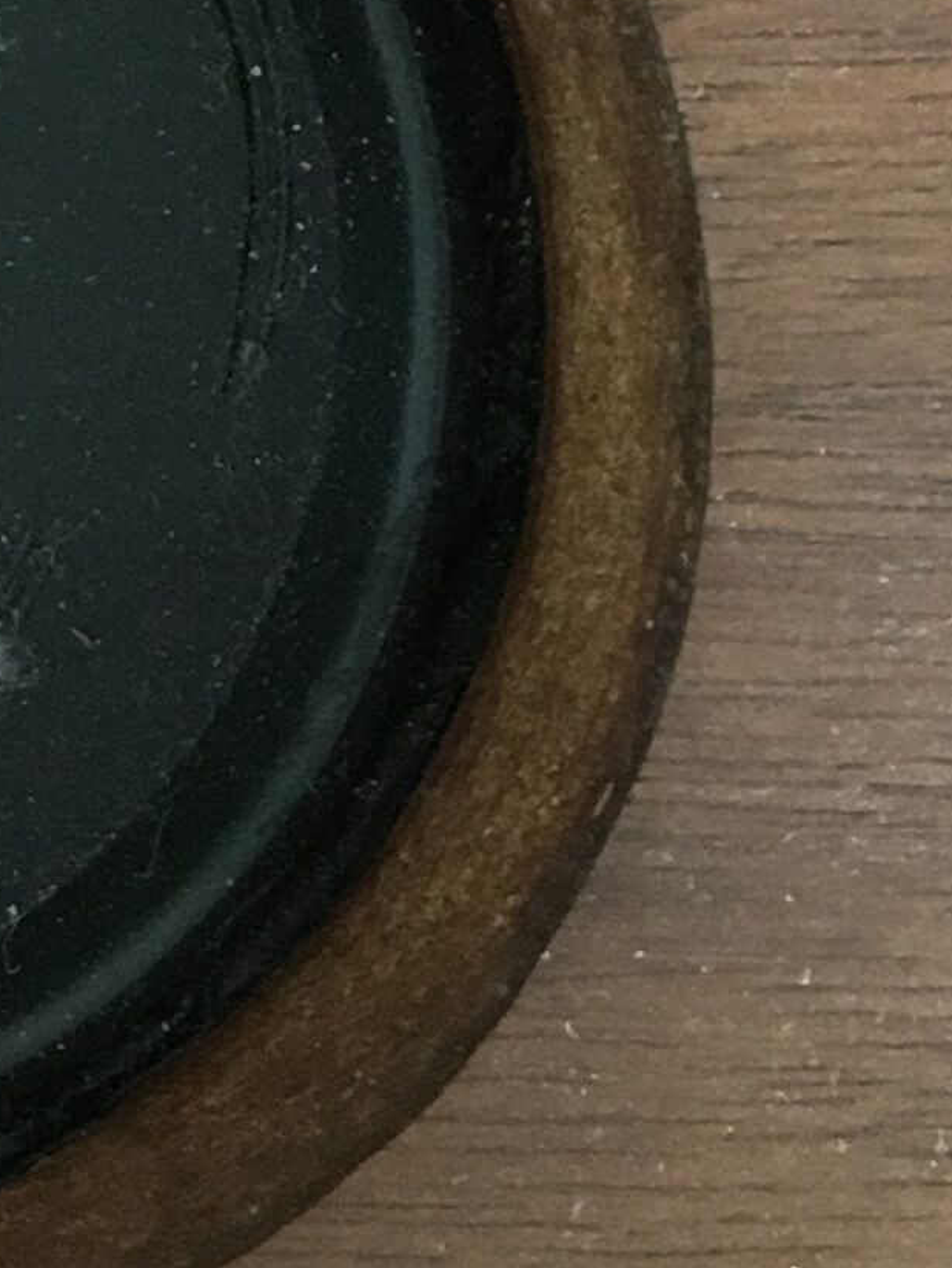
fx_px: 5203
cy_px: -602
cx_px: -1145
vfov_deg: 13.2
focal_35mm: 142
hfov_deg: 9.5
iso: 125
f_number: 2.2
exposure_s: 1/33
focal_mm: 4.15
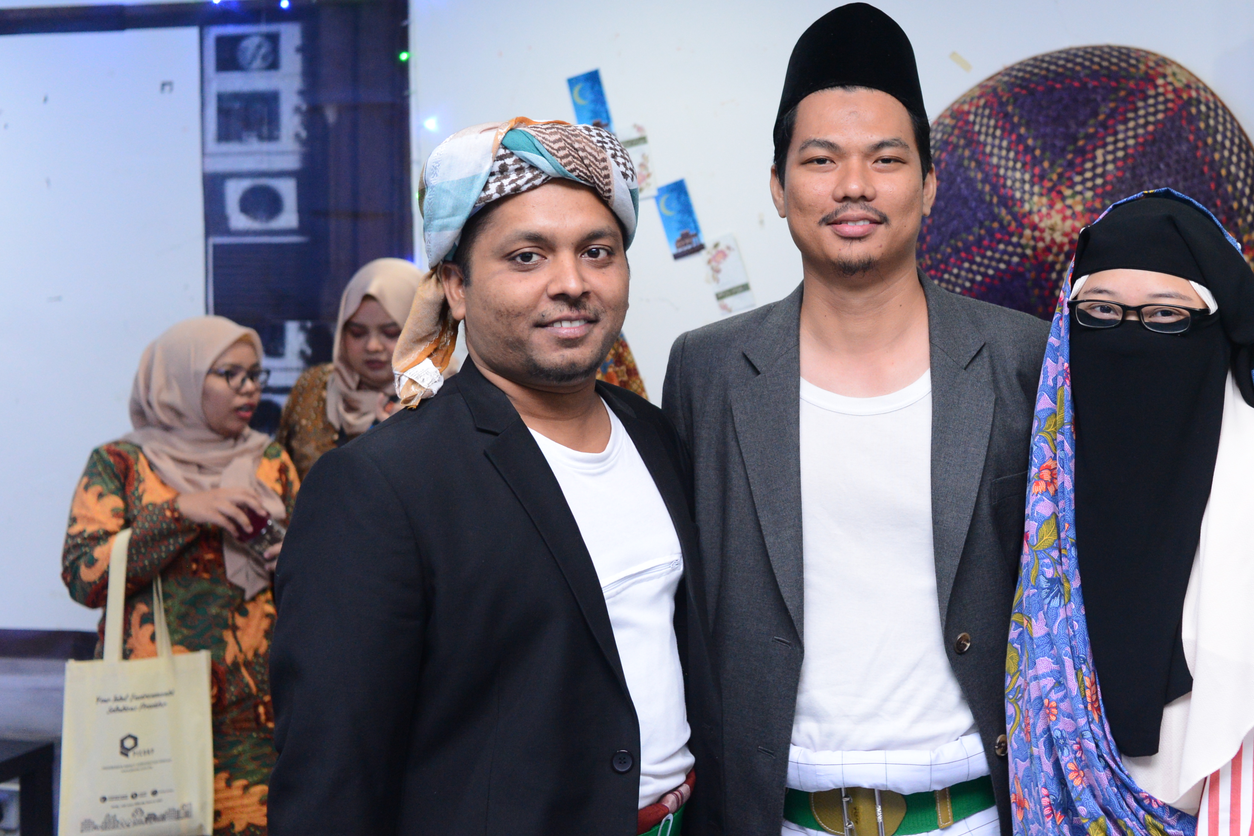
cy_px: 308
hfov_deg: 40.6
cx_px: 841
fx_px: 1672
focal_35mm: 48
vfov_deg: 28.0
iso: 2500
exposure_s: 1/125
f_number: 3.5
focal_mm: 35
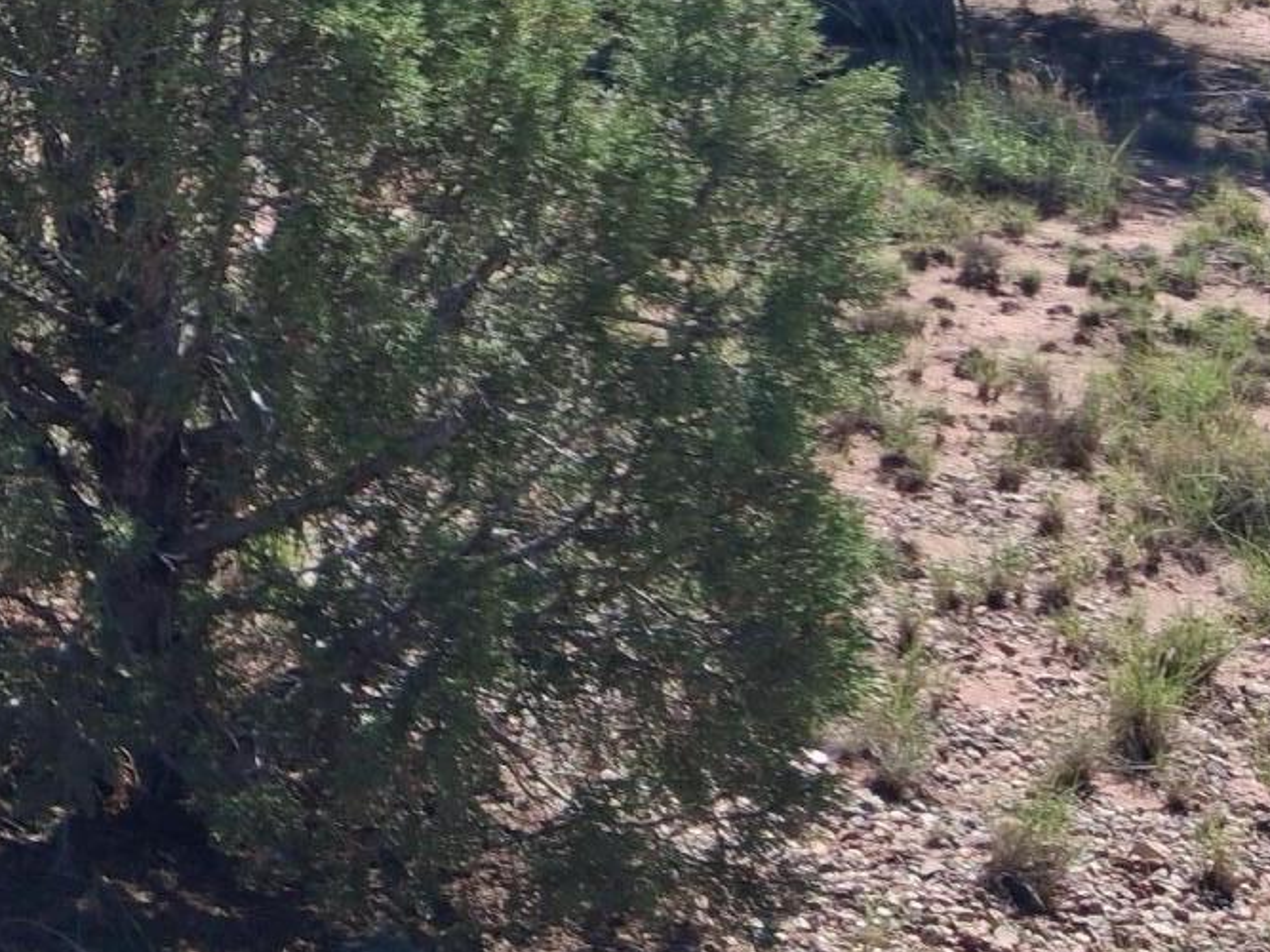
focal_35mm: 78
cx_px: -522
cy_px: -392
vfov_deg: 17.4
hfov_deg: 21.7
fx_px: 2861
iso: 25
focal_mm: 3.98
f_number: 1.8
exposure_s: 1/502
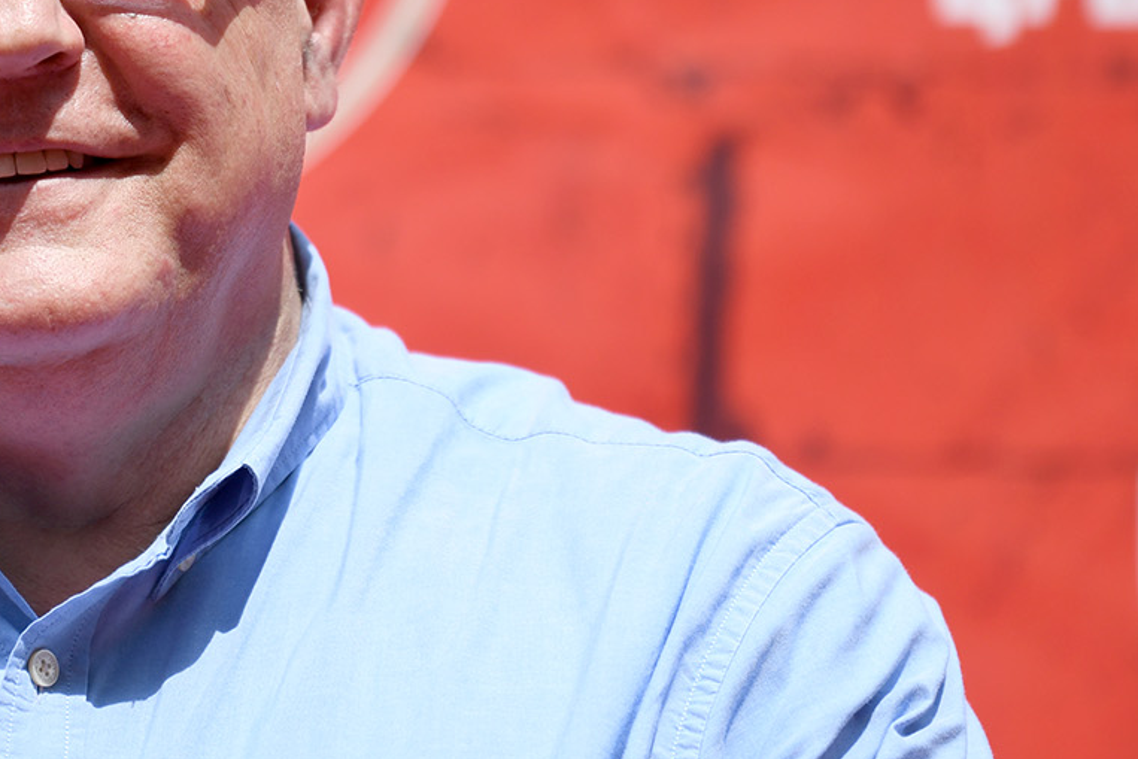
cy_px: 7
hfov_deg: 3.9
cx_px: 157
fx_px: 16566
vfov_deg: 2.6
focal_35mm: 524
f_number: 3.2
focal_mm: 200
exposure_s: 1/6400
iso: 320
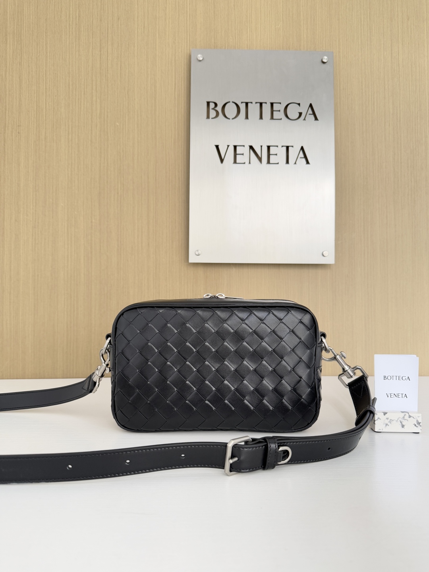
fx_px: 397
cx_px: 214
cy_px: 286
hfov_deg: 56.8
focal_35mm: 24
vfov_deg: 71.6
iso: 160
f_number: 1.78
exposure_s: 1/121
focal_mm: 6.76
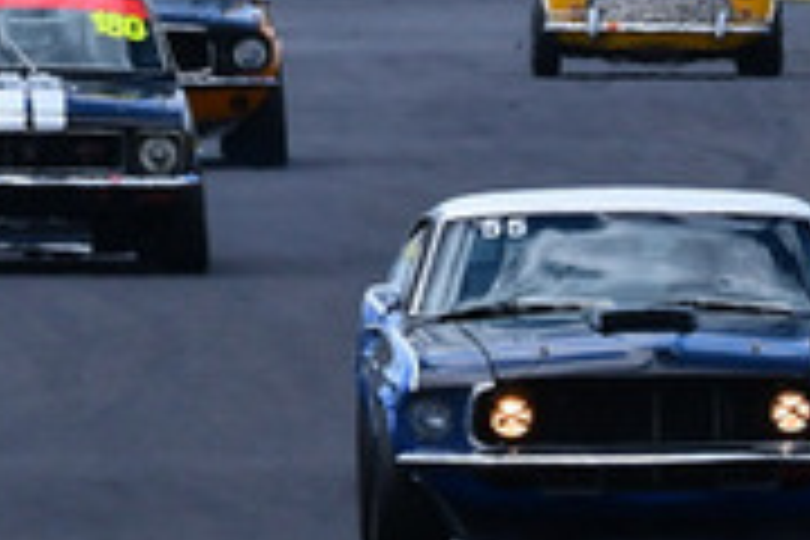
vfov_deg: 0.6
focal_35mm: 2128
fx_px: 47876
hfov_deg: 1.0
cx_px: 400
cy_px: 99
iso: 640
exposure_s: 1/640
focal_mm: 320
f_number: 13
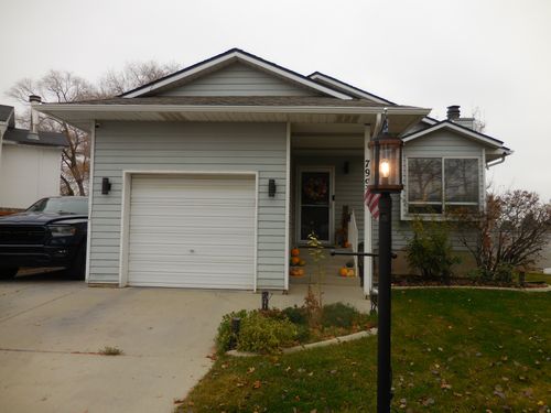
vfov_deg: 54.9
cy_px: 206
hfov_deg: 69.4
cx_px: 276
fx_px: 398
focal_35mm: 25
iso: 125
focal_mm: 4.5
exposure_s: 1/320
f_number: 3.3
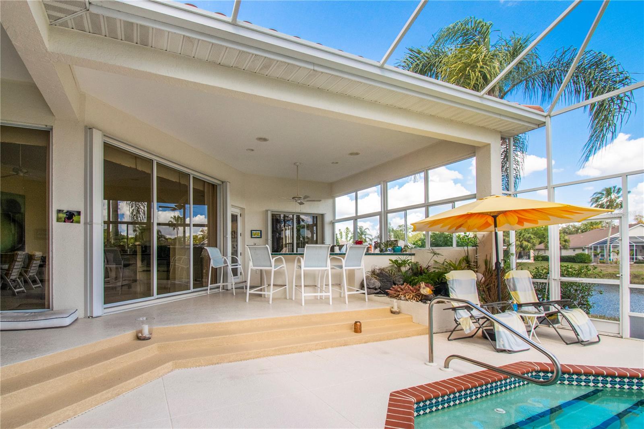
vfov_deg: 77.3
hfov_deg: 100.4
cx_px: 322
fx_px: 268
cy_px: 214
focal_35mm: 15
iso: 400
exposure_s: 1/250
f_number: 10
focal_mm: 10
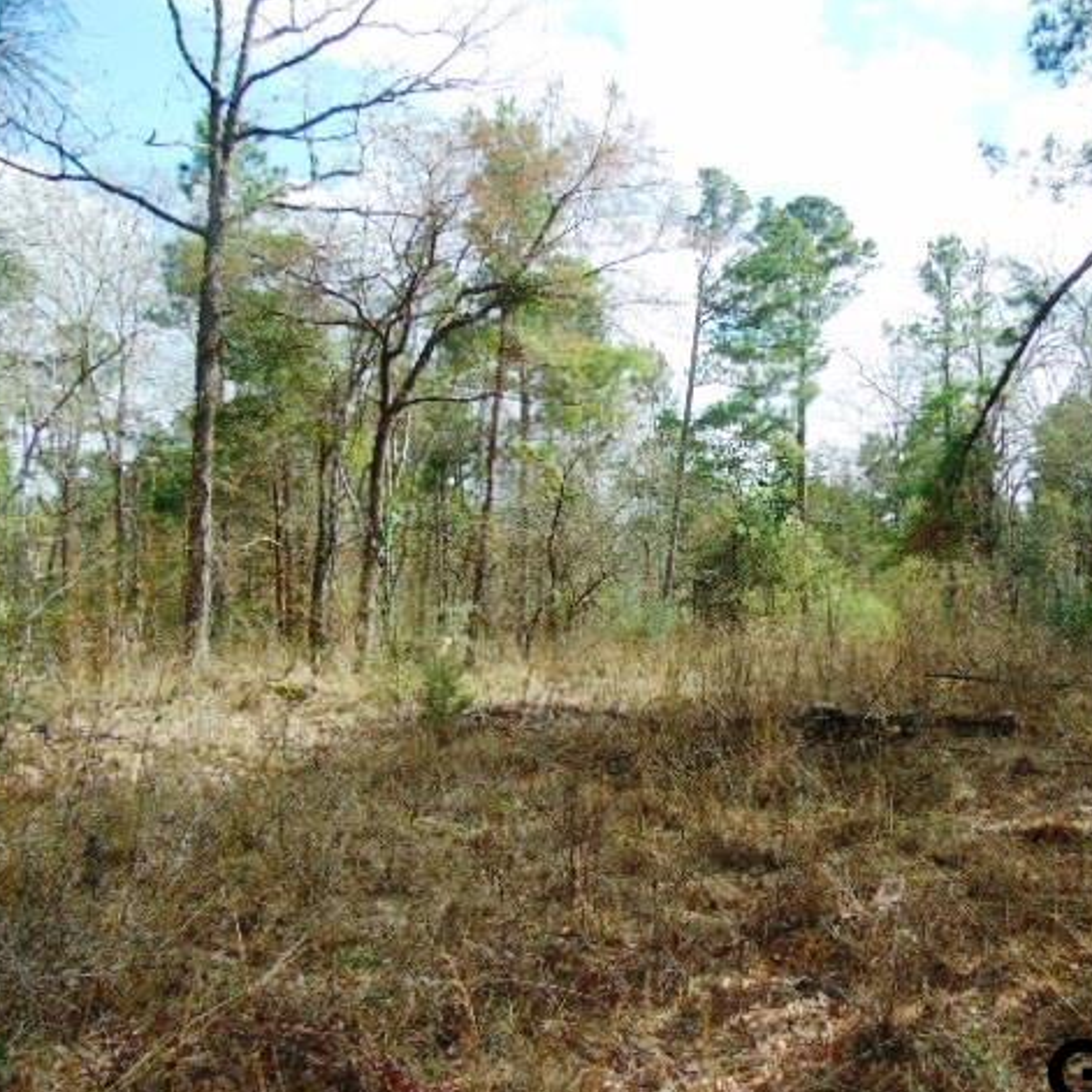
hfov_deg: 53.5
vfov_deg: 54.0
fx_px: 1071
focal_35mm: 30
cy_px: 552
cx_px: 675
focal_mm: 4.5
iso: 80
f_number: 3
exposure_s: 1/640
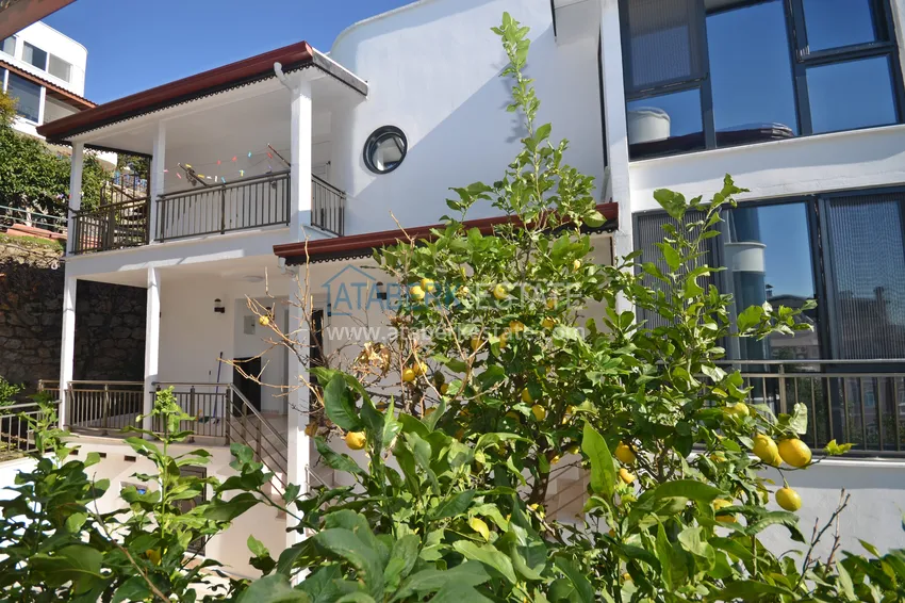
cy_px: 302
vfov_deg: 77.3
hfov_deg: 100.4
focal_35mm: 15
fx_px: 377
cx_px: 452
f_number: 7.1
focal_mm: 10
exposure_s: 1/200
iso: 100
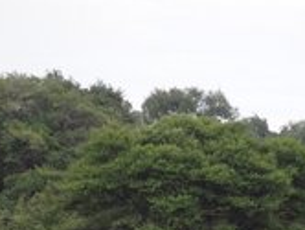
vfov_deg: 2.3
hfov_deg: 3.1
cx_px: 213
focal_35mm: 649
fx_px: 5727
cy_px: 239
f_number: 2.8
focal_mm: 64.3
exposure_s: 1/250
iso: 100
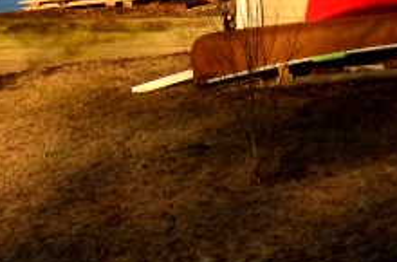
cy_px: -158
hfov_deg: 4.5
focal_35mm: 437
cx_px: -967
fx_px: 4802
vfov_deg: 3.1
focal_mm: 40
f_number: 8
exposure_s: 1/250
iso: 200
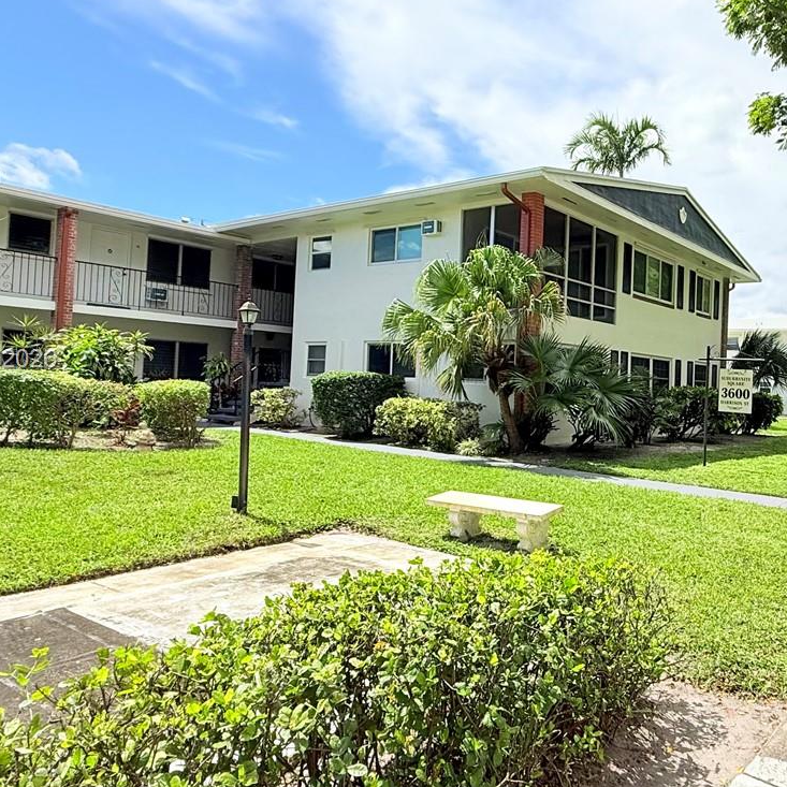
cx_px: 582
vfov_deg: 59.0
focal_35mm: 27
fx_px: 694
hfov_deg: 56.4
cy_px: 361
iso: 50
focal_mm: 2.22
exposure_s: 1/2611
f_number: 2.2
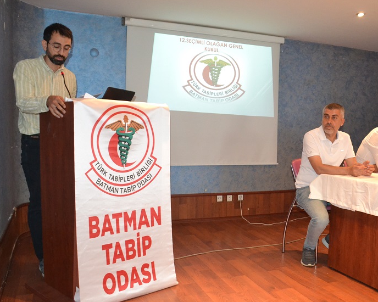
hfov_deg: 51.0
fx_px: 391
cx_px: 236
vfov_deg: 42.2
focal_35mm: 35
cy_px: 162
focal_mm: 18
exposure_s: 1/60
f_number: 3.5
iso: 2500
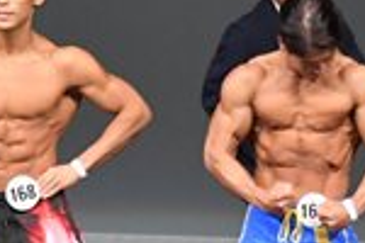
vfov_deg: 1.5
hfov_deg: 2.2
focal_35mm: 943
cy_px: 194
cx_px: -23
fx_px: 9560
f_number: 5.6
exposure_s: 1/400
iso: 5000
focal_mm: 122
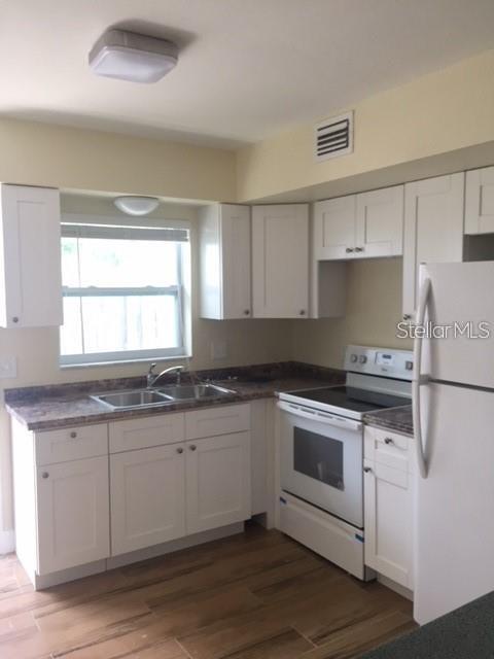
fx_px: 552
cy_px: 330
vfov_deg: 61.7
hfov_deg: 48.2
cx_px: 247
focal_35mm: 29
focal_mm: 4.15
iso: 32
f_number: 2.2
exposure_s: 1/30
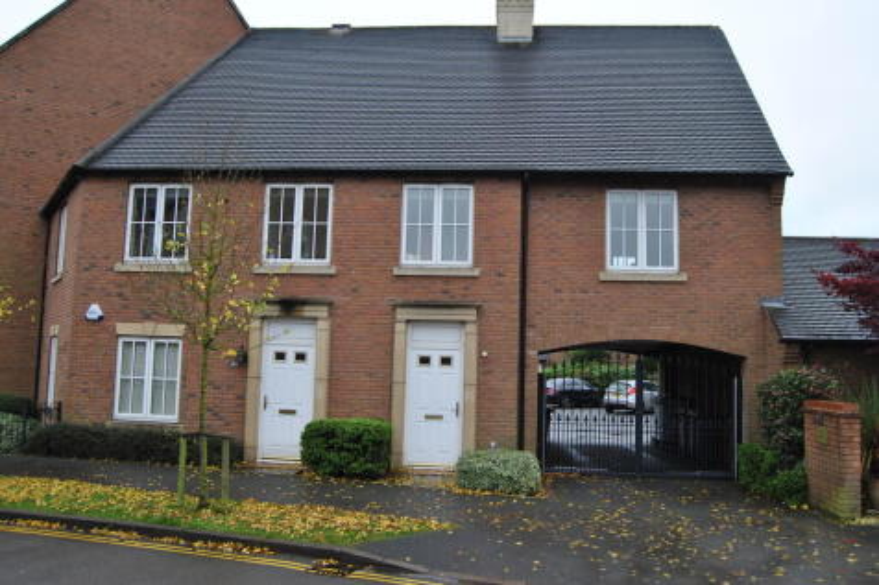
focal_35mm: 28
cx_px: 440
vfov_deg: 45.6
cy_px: 292
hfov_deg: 64.6
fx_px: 696
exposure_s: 1/100
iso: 200
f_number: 5
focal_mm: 19
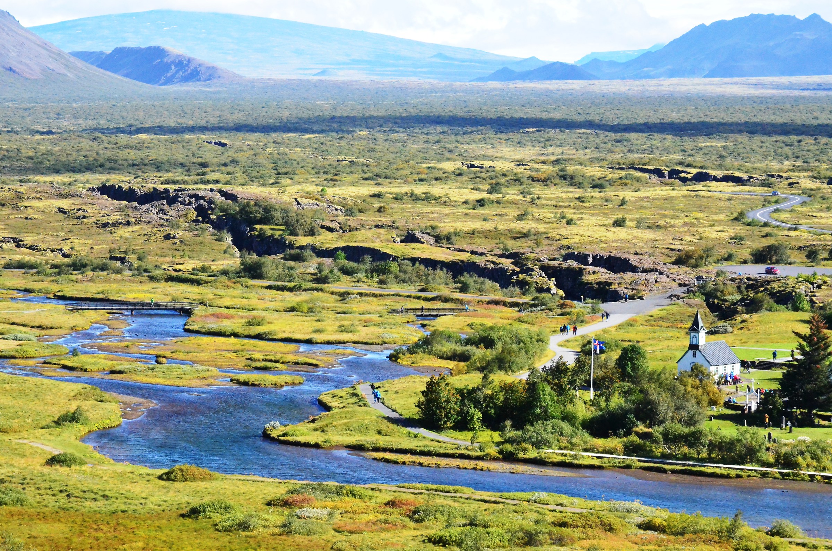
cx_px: 416
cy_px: 276
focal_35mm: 128
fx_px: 2940
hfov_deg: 16.1
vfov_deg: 10.7
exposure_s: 1/1600
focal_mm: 85
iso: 5000
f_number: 14
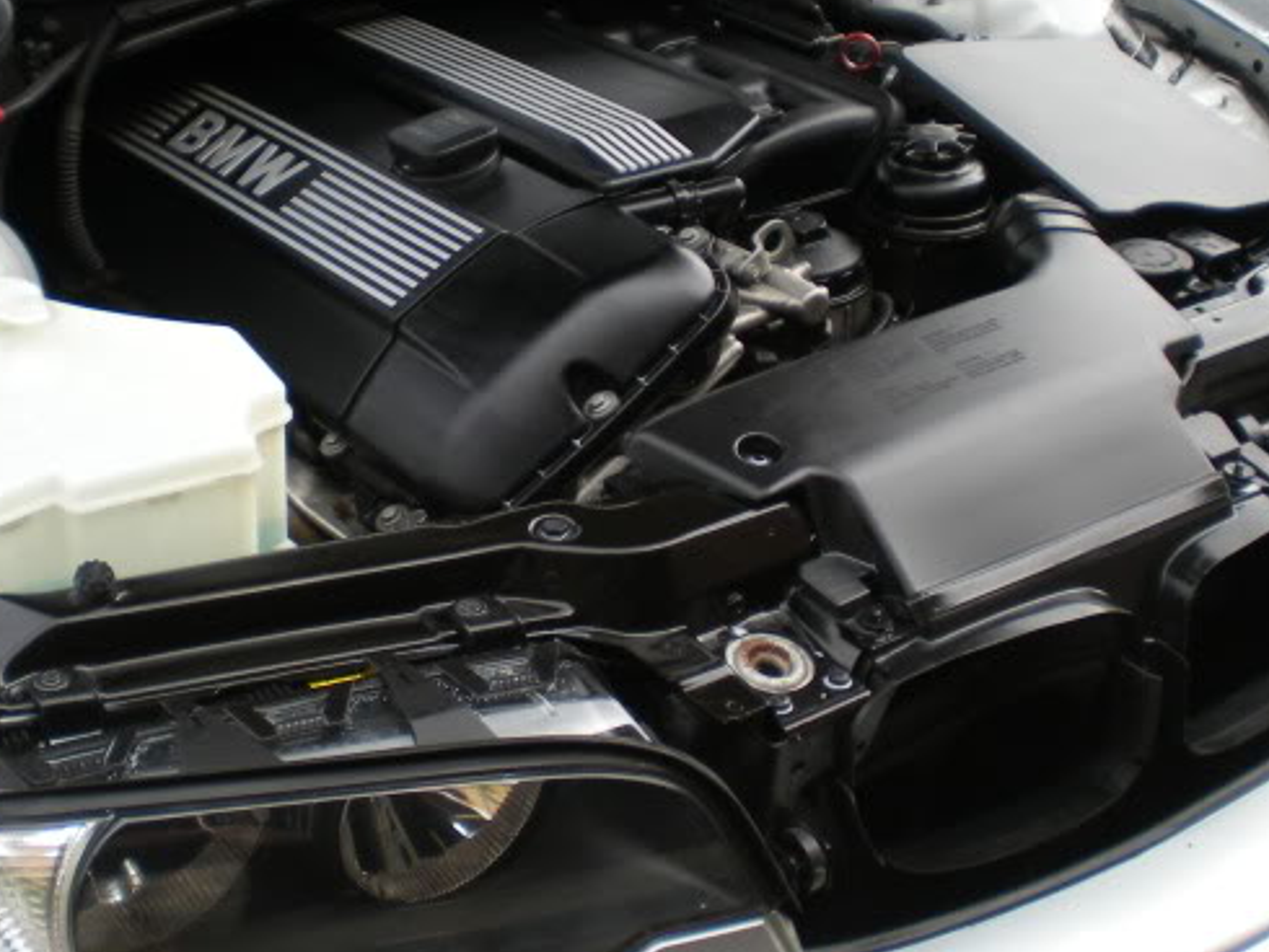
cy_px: 466
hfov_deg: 31.2
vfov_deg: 23.7
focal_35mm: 62
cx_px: 583
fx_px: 2274
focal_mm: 6.3
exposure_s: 1/116
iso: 64
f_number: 3.1
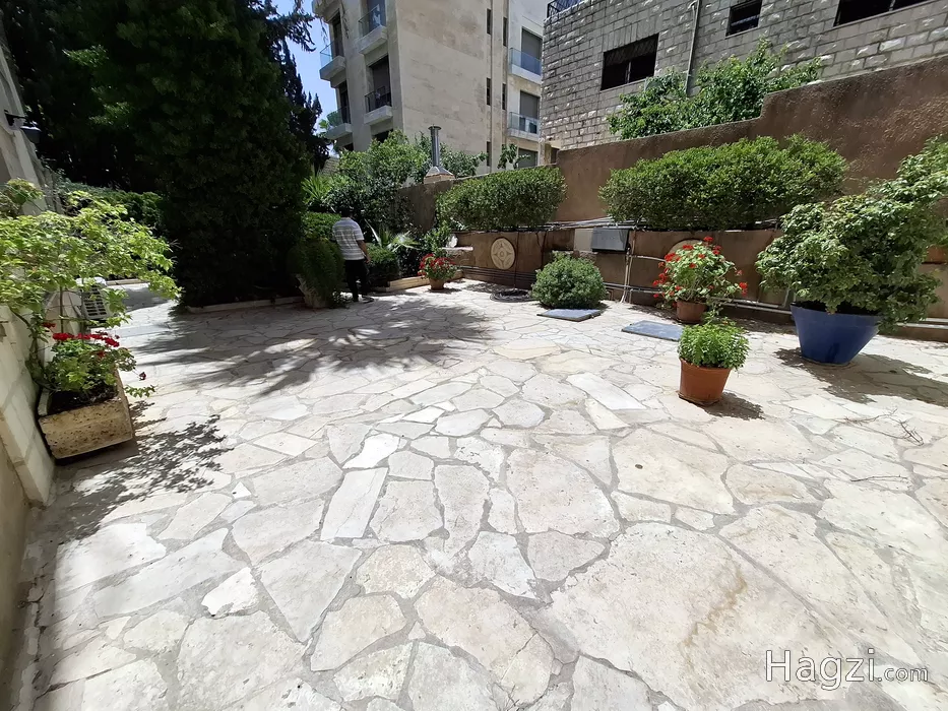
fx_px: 356
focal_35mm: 13
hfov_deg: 106.2
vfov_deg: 89.9
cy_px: 356
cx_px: 474
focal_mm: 1.74
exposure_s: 1/1672
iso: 40
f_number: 2.2
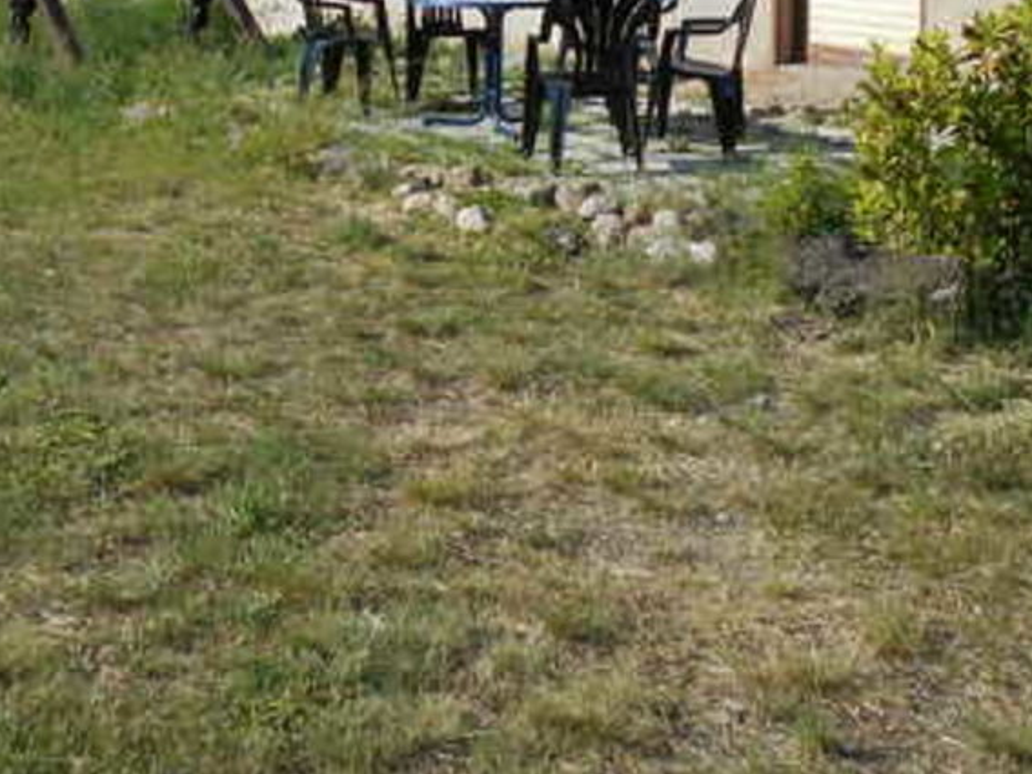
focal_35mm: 55
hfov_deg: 34.7
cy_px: -38
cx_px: 364
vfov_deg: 25.0
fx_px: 1639
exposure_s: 1/1000
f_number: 3.2
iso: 80
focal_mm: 4.6
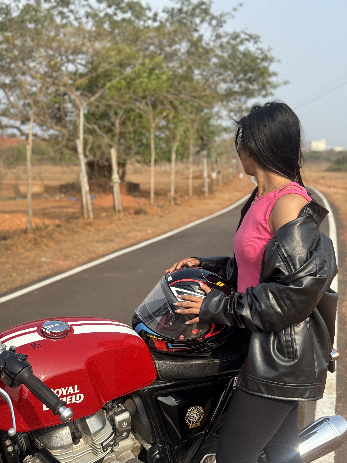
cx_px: 174
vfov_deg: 39.7
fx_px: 642
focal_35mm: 48
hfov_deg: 30.3
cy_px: 232
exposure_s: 1/2494
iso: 100
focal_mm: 6.76
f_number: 1.78
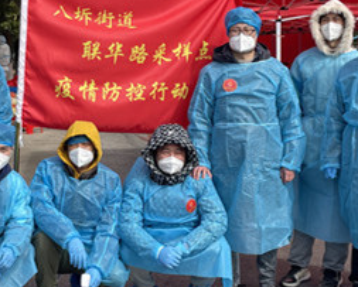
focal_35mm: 48
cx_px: 173
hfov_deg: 38.7
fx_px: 509
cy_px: 80
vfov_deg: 31.1
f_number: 1.6
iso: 32
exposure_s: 1/2618
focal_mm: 4.2
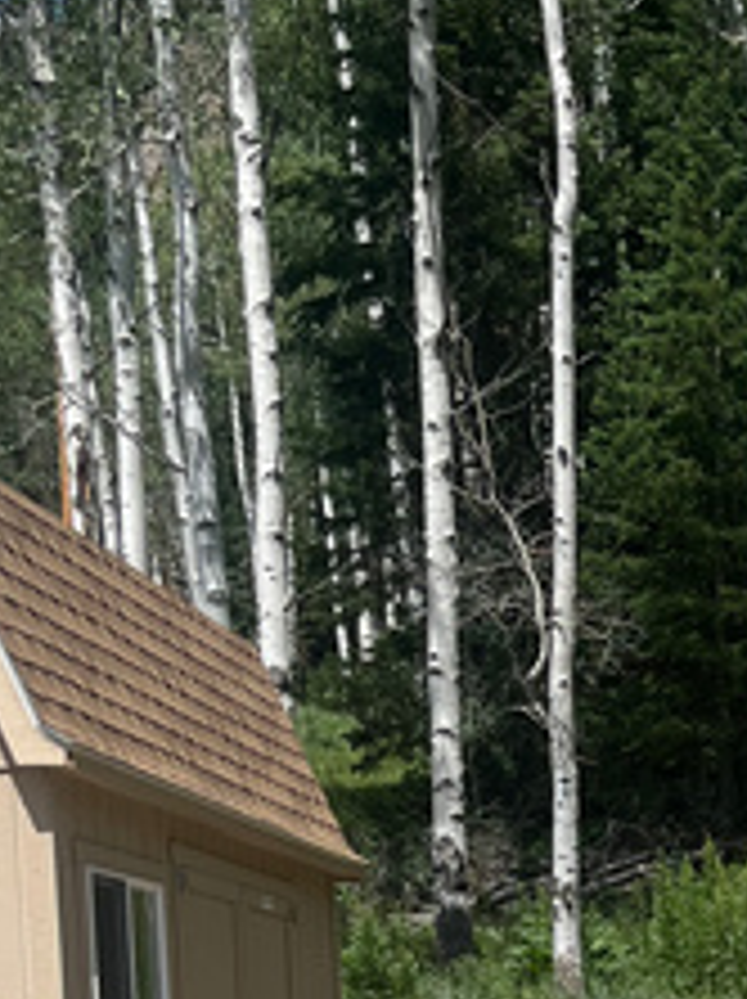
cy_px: 1485
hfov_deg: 15.3
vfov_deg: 19.2
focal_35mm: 90
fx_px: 2595
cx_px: 1062
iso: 50
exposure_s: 1/5848
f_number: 1.6
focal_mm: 5.1
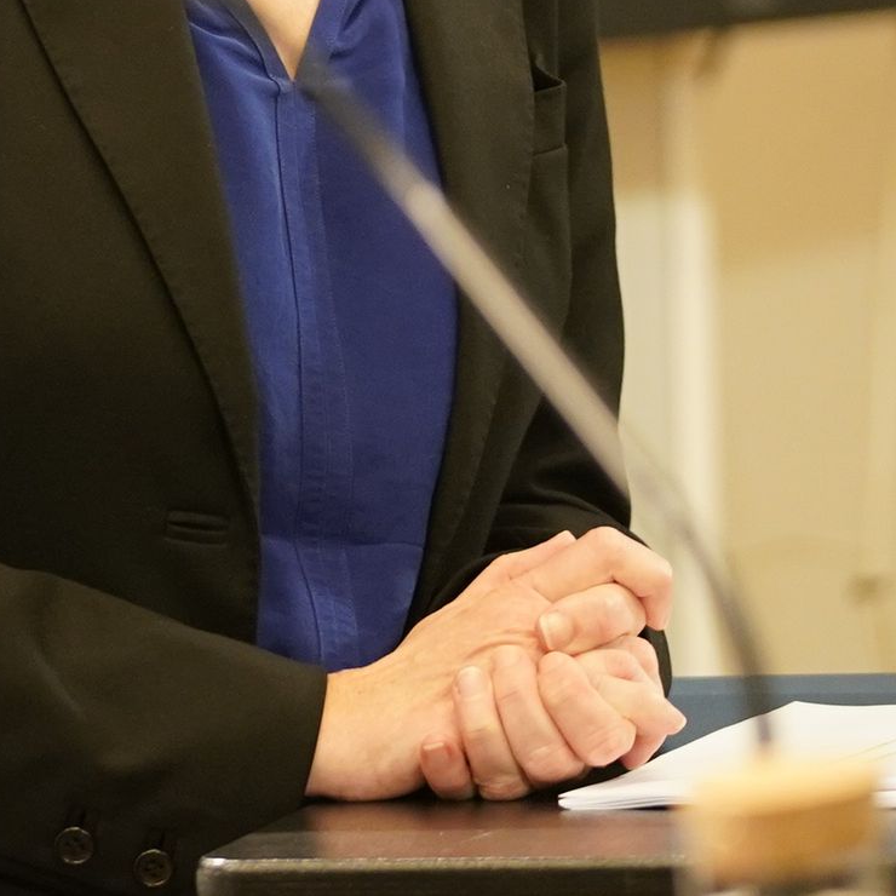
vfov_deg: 3.5
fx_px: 14789
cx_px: -769
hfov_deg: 3.4
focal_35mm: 505
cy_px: -432
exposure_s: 1/200
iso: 1600
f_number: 2.8
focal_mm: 110
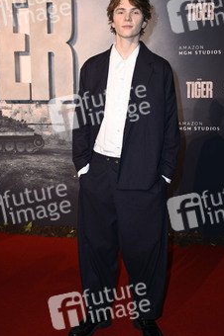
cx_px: 128
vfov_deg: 41.9
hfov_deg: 28.6
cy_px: 158
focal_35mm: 47
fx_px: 440
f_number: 5.6
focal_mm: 40
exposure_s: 1/200
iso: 640
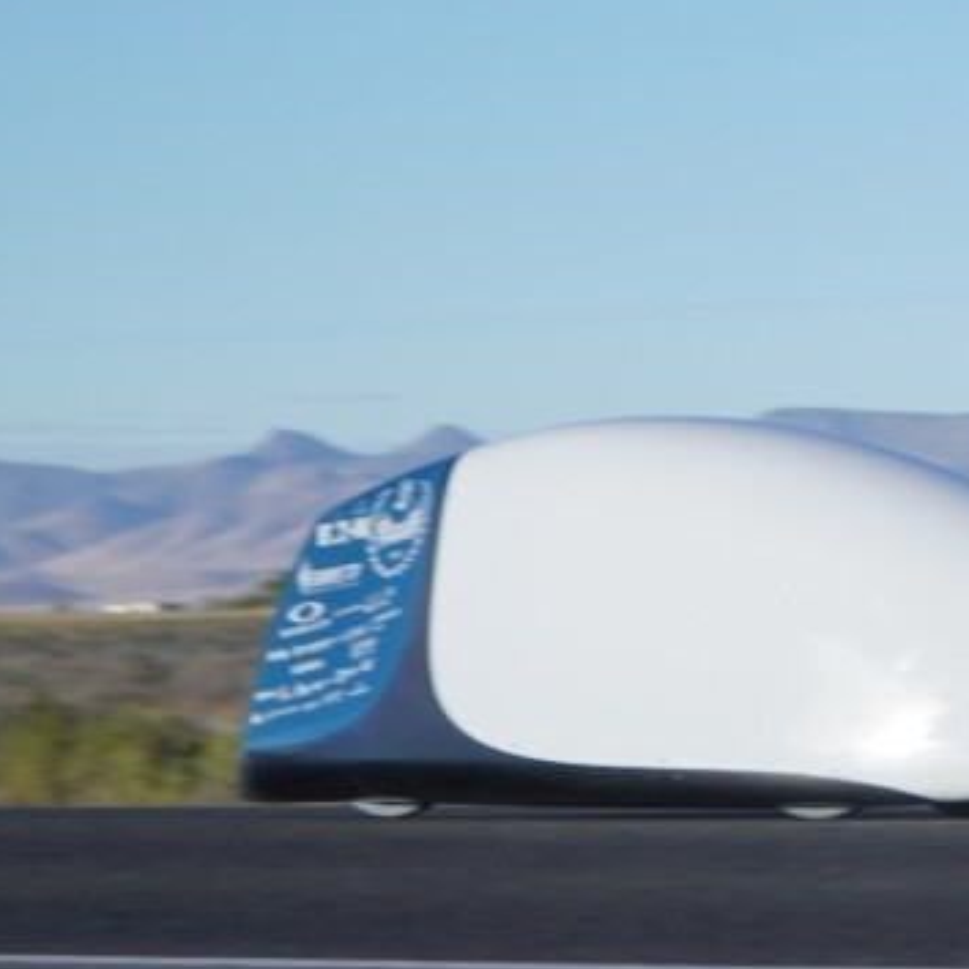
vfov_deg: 15.0
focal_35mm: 116
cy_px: 583
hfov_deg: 14.9
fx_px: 3674
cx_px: 862
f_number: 4.5
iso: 100
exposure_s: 1/640
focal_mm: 42
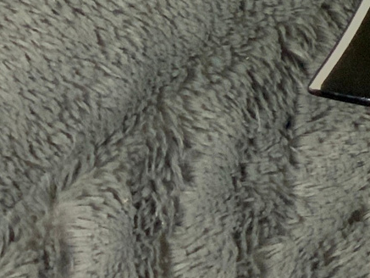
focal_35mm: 170
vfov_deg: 8.5
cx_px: 1074
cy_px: -137
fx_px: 1818
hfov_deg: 9.4
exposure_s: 1/60
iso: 125
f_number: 1.8
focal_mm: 3
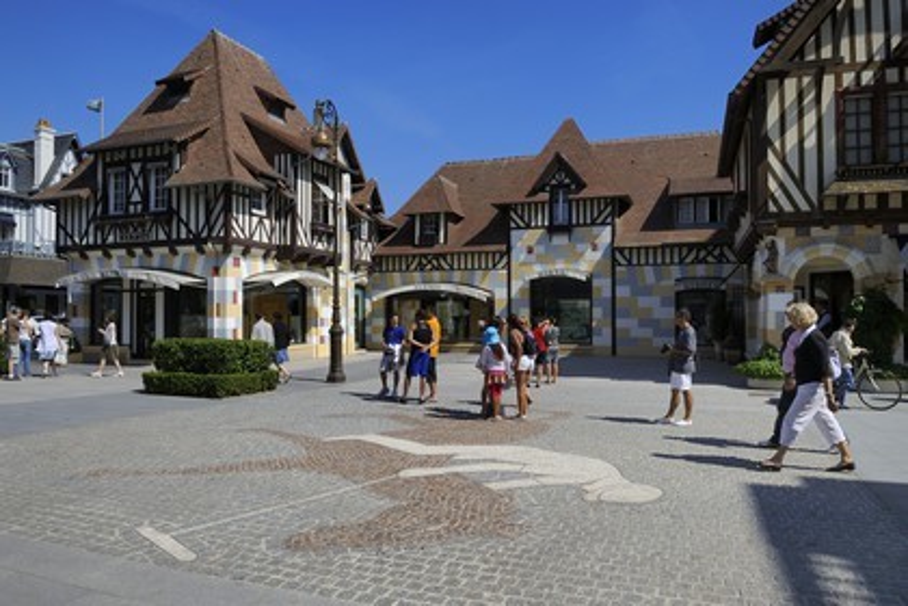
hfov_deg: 73.7
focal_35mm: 24
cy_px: 303
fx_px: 605
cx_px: 454
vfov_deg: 53.1
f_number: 14
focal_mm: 24
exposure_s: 1/200
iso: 200
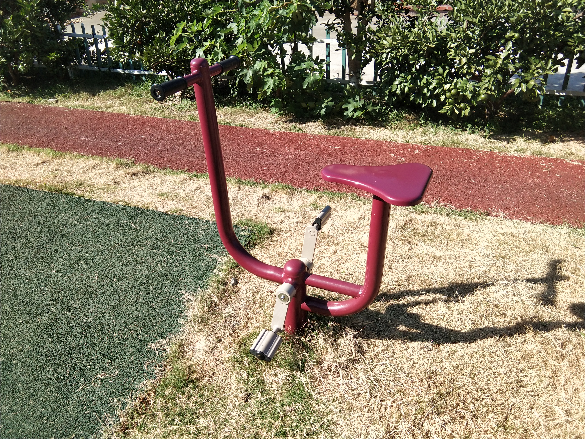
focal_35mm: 31
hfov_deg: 58.4
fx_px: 524
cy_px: 220
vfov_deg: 45.4
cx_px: 292
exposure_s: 1/539
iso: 50
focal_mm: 3.69
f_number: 2.2
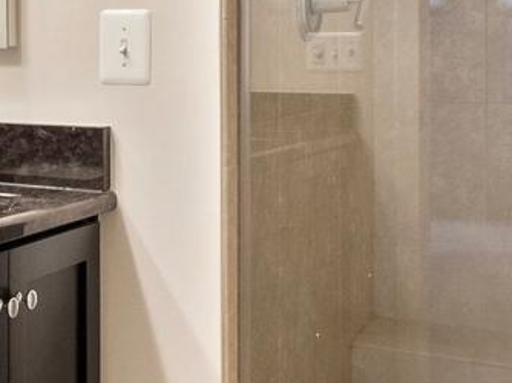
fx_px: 1020
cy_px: 51
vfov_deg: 20.9
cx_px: -175
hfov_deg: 24.2
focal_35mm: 69
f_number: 6.3
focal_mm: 8
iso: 200
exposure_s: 1/2.5
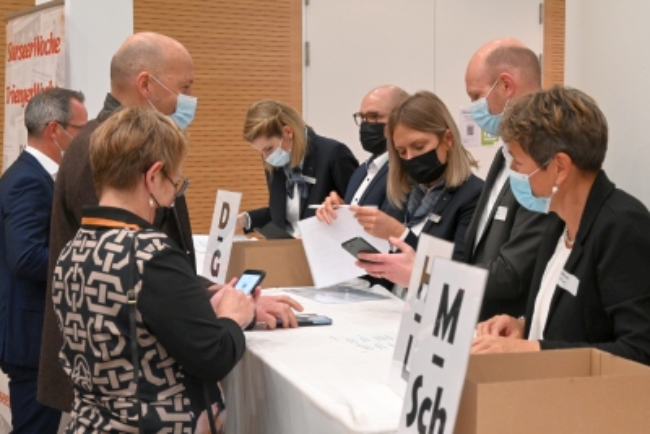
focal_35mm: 63
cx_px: 325
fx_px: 1138
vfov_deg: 21.6
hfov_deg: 31.9
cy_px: 217
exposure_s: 1/60
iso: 2500
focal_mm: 42
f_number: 5.6
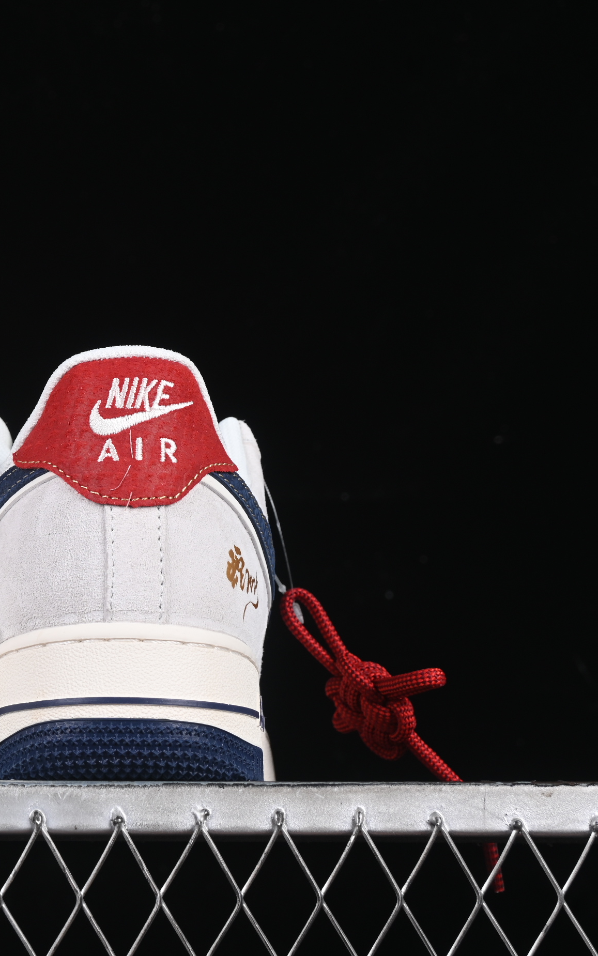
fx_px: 2997
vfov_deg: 18.1
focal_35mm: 115
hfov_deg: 11.2
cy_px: 479
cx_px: -42
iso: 160
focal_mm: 50
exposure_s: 1/80
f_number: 8
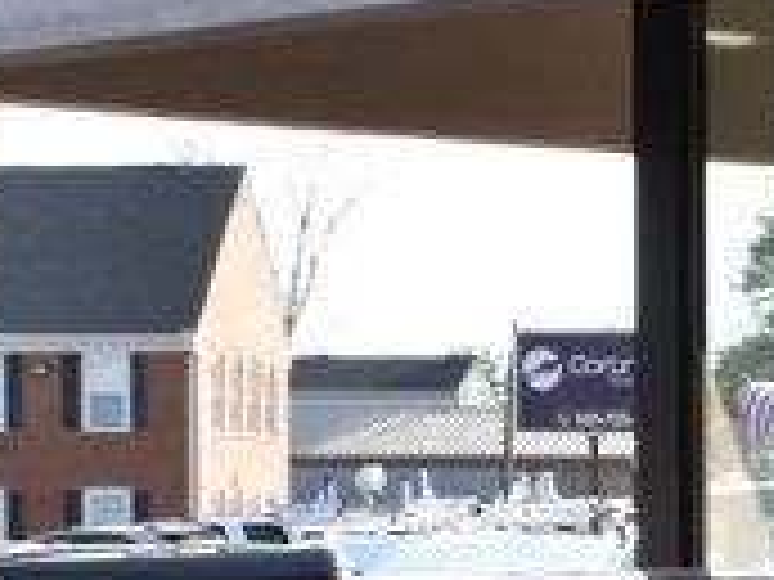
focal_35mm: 197
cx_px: 1120
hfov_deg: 9.8
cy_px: 976
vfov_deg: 7.4
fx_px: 4402
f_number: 10
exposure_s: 1/250
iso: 400
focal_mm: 23
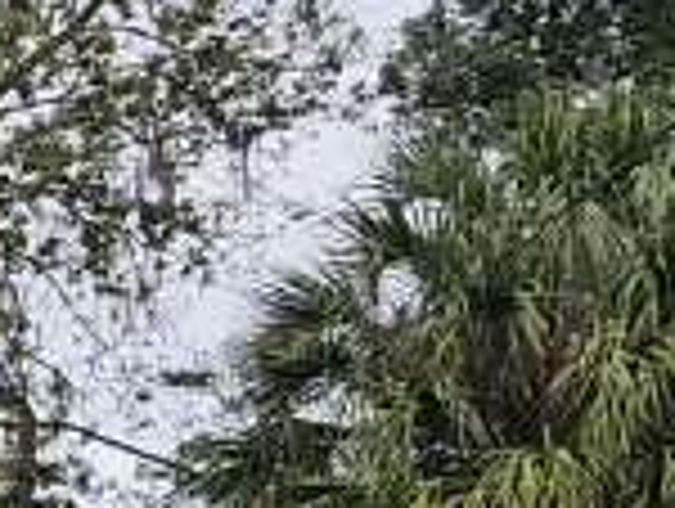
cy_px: 1065
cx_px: -1336
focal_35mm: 157
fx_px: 3066
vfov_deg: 8.9
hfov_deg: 9.7
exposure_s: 1/159
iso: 10
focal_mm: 6.3
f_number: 1.7
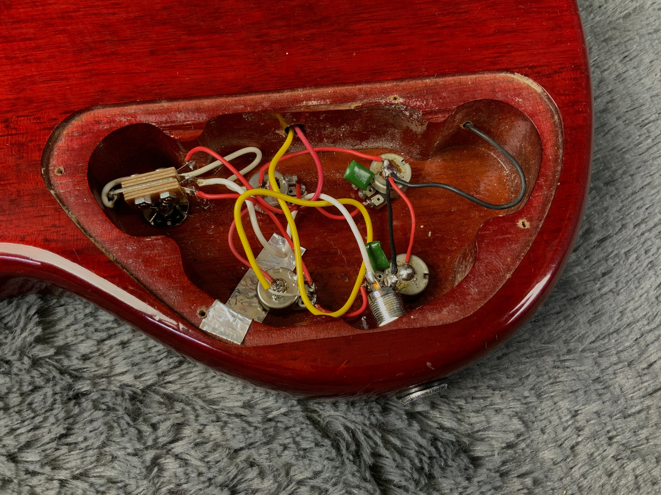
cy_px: 248
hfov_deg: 61.7
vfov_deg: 48.2
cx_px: 330
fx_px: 554
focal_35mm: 29
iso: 160
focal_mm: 3
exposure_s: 1/60
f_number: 1.8
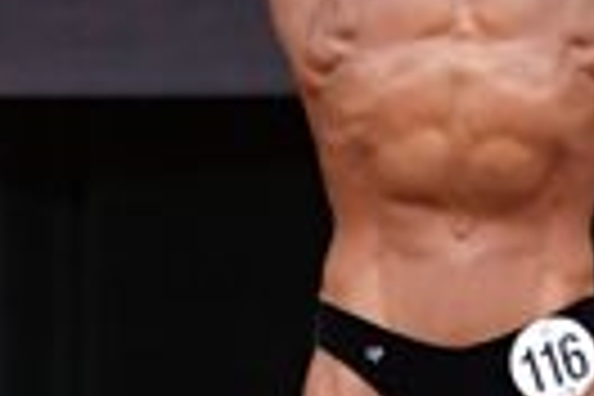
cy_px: 297
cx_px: 394
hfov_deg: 1.6
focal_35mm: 1278
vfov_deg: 1.1
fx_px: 21085
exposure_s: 1/400
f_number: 5.6
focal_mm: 145
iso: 4000
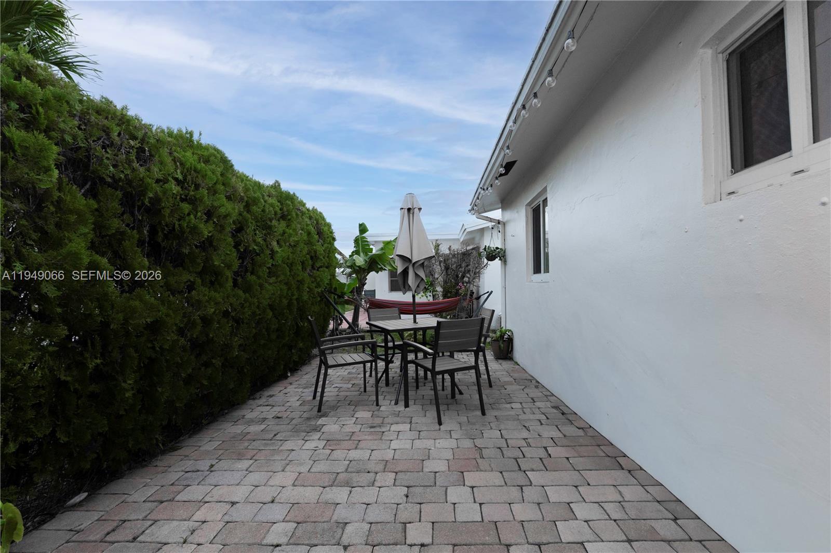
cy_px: 276
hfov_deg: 95.0
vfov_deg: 72.0
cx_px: 416
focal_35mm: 16
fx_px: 381
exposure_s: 1/125
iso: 2000
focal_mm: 16.5
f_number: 5
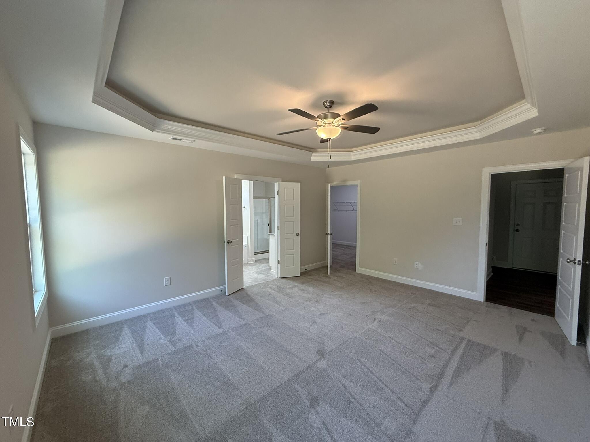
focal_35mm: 14
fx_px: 239
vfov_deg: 85.7
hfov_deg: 102.1
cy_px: 221
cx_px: 295
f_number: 2.2
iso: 200
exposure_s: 1/120
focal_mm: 2.22
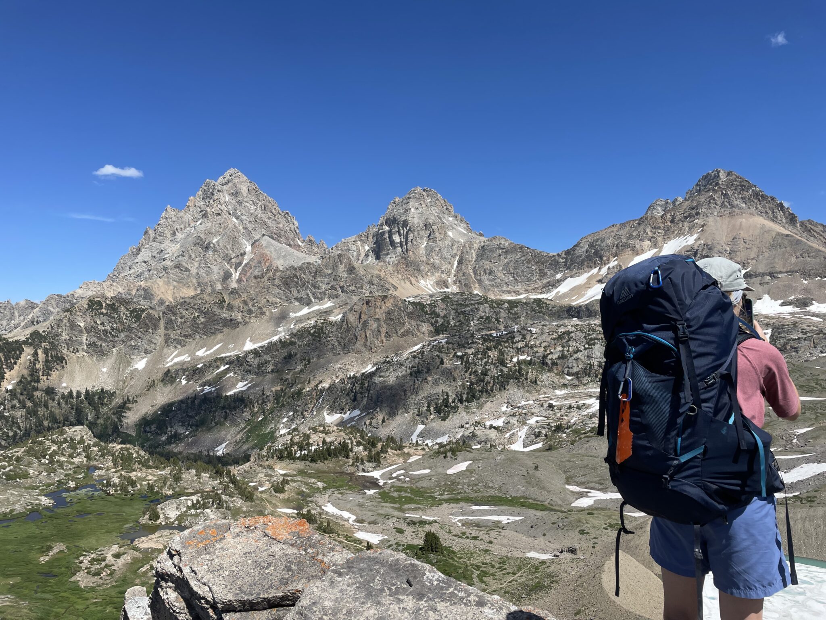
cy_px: 310
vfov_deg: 53.1
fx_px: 620
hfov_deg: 67.3
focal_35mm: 26
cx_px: 413
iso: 32
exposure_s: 1/4000
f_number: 1.6
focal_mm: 4.2
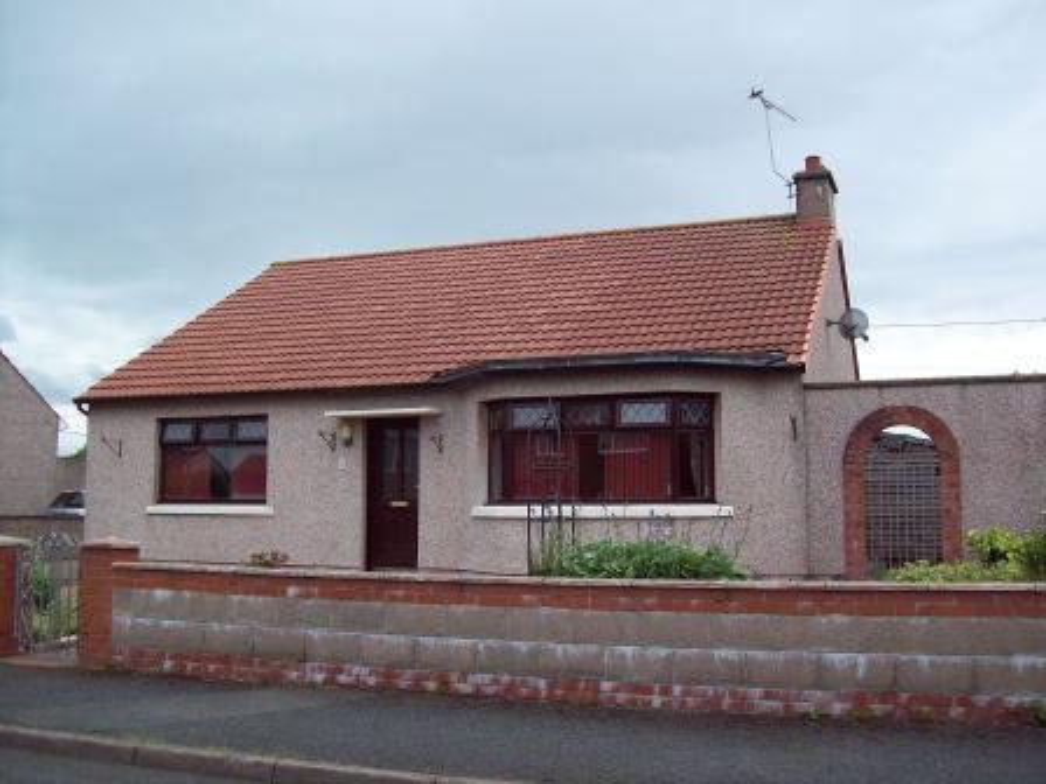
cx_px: 523
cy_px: 392
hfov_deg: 51.4
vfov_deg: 39.7
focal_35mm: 36
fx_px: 1088
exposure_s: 1/615
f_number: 2.7
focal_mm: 6
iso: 80
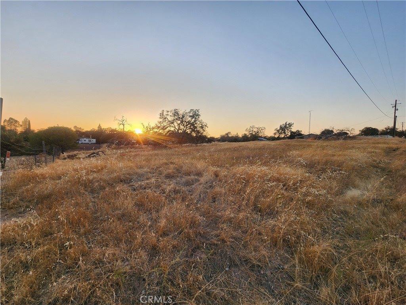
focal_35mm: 13
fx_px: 152
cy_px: 152
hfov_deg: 106.2
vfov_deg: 89.9
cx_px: 203
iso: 50
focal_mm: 2.2
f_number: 2.2
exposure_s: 1/434
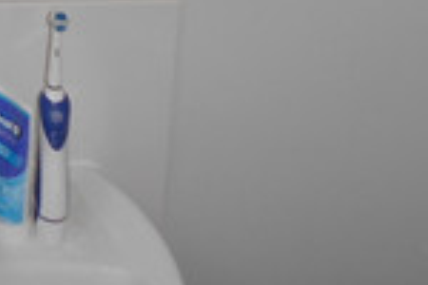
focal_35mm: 118
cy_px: -207
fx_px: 1403
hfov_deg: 15.8
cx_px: -228
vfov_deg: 10.9
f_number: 3.6
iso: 80
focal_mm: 5.8
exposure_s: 1/30
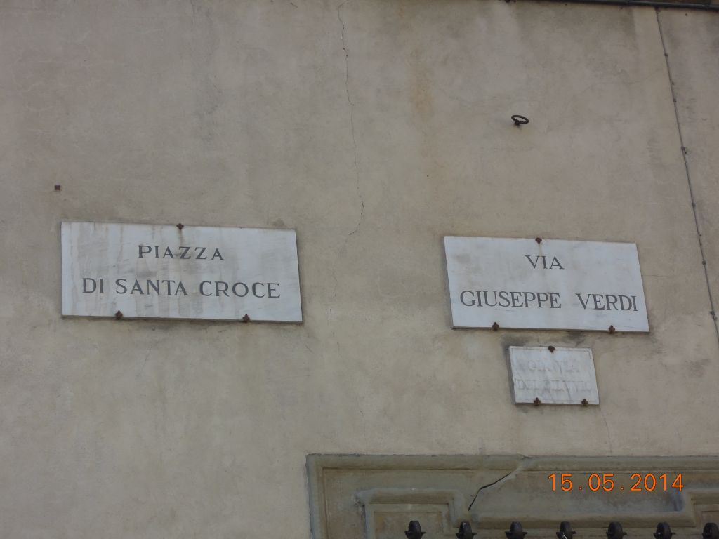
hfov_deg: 19.6
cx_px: 360
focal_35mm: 100
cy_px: 270
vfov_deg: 14.8
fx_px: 2077
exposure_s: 1/400
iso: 160
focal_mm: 17.9
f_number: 4.9
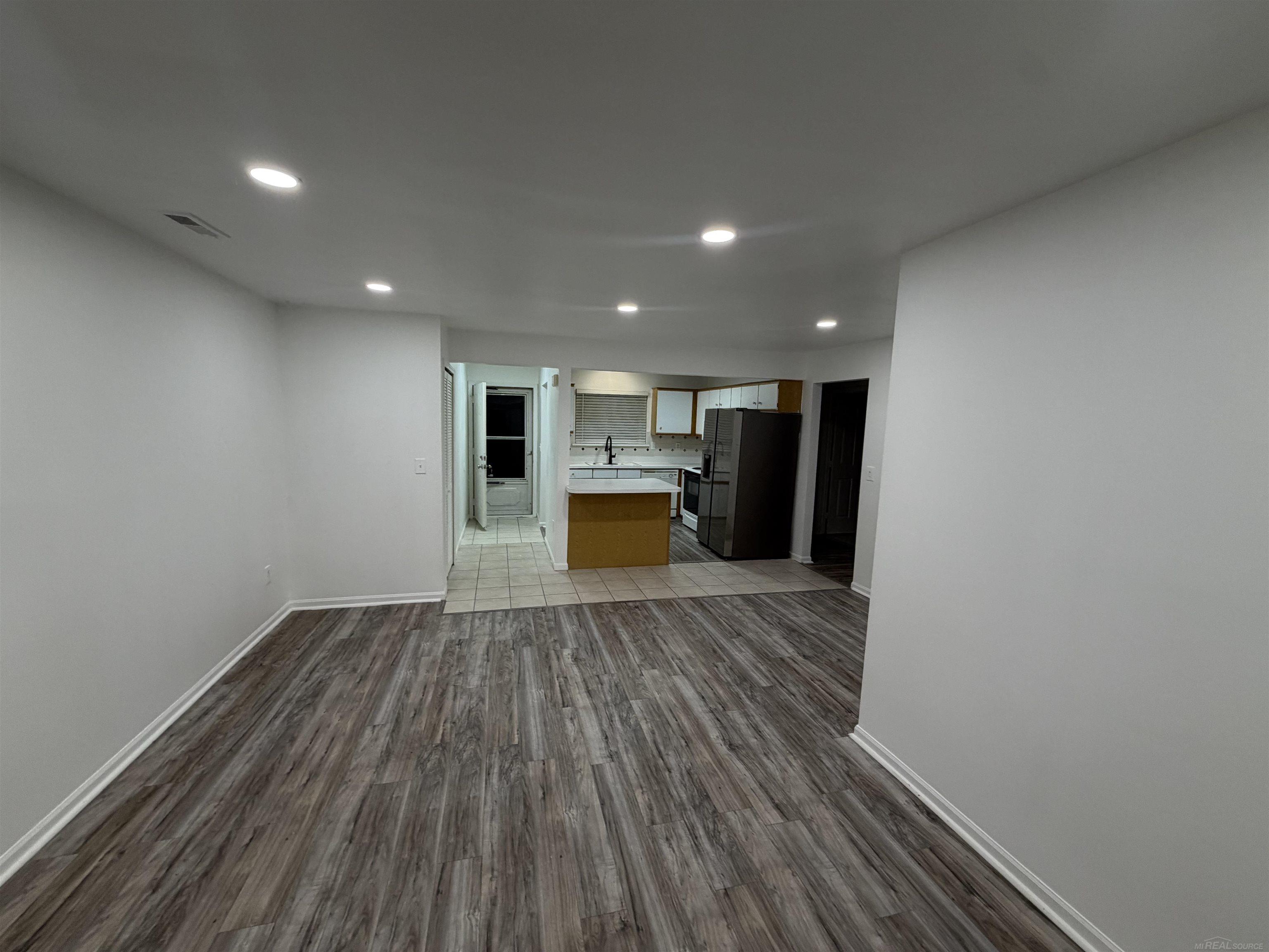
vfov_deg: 85.7
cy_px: 476
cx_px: 634
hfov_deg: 102.1
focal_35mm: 14
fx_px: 513
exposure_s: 1/120
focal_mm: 2.22
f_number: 2.2
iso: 200
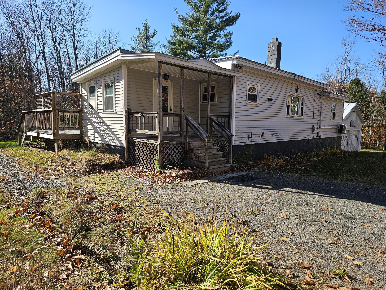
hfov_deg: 73.9
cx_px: 193
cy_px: 145
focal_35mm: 23
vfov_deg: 58.9
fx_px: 256
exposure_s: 1/378
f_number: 1.7
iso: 10
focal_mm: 6.3
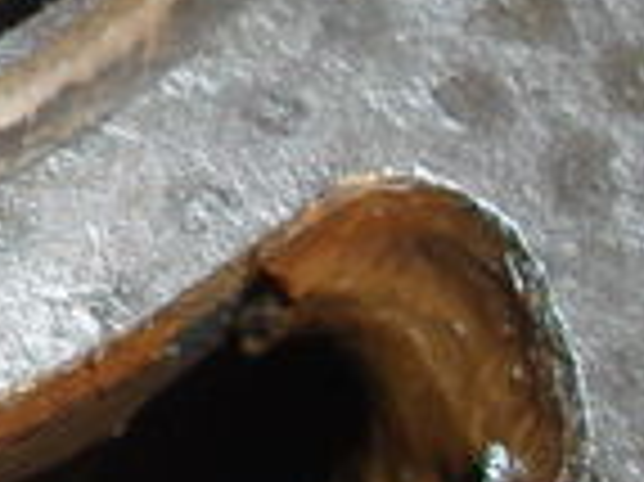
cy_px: 77
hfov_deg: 11.1
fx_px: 3086
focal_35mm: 166
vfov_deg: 8.9
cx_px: -504
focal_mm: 6.2
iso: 80
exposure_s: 1/40
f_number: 2.8
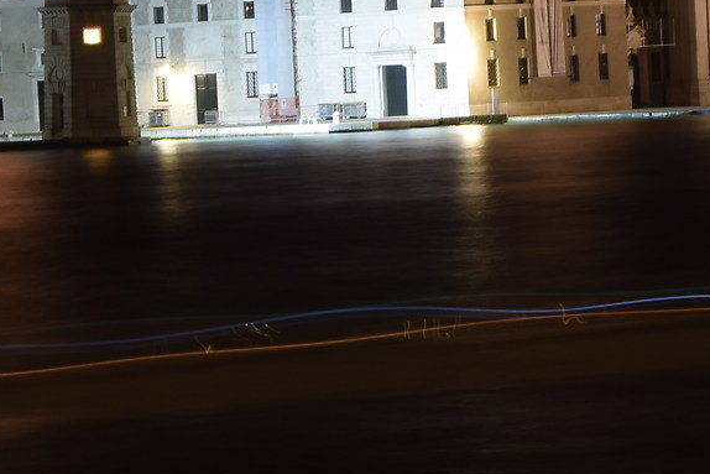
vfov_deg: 4.6
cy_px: 25
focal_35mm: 301
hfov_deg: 6.8
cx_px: 466
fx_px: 5938
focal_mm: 48
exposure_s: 20
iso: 100
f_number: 6.3
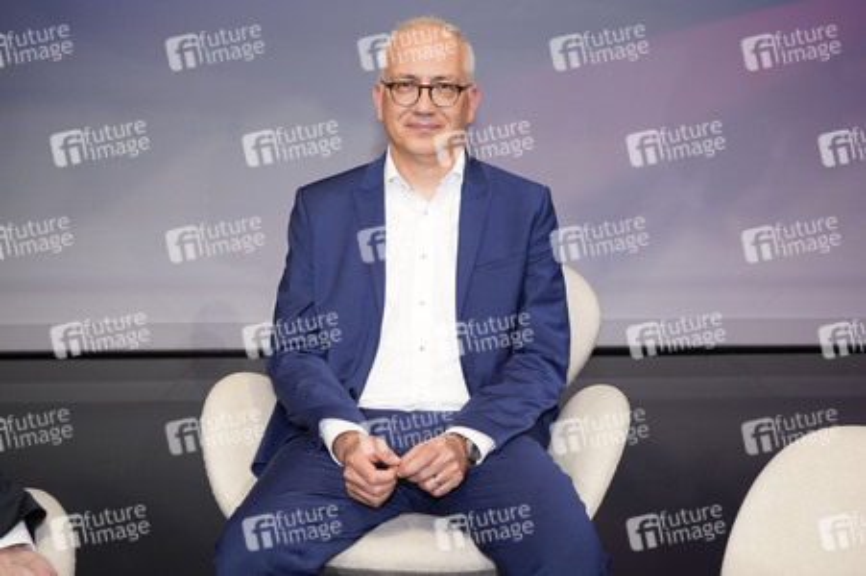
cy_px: 288
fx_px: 937
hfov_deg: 49.6
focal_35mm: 39
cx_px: 433
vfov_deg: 34.2
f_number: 5
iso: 2000
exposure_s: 1/160
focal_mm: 39
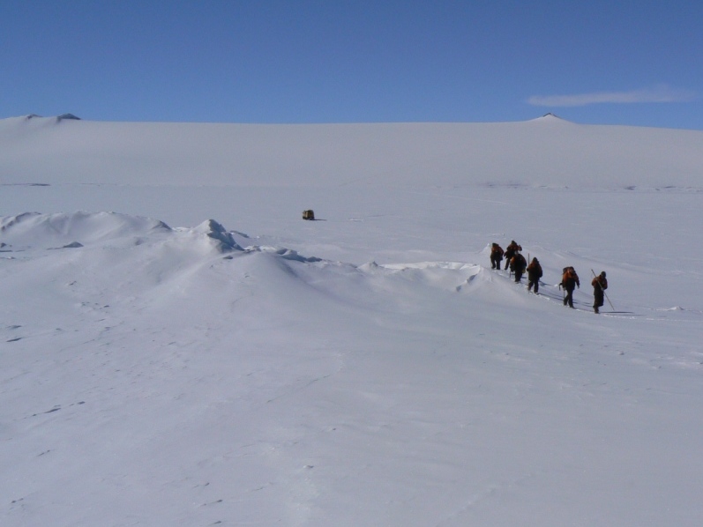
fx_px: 731
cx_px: 352
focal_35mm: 36
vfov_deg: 39.7
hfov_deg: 51.3
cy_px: 264
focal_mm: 6
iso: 80
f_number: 8
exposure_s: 1/2000
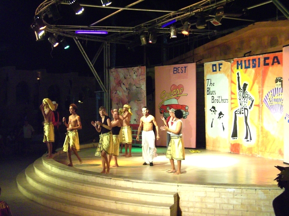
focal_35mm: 56
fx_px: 468
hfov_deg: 34.3
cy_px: 108
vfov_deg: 26.1
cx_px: 144
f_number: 3.5
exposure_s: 1/43
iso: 640
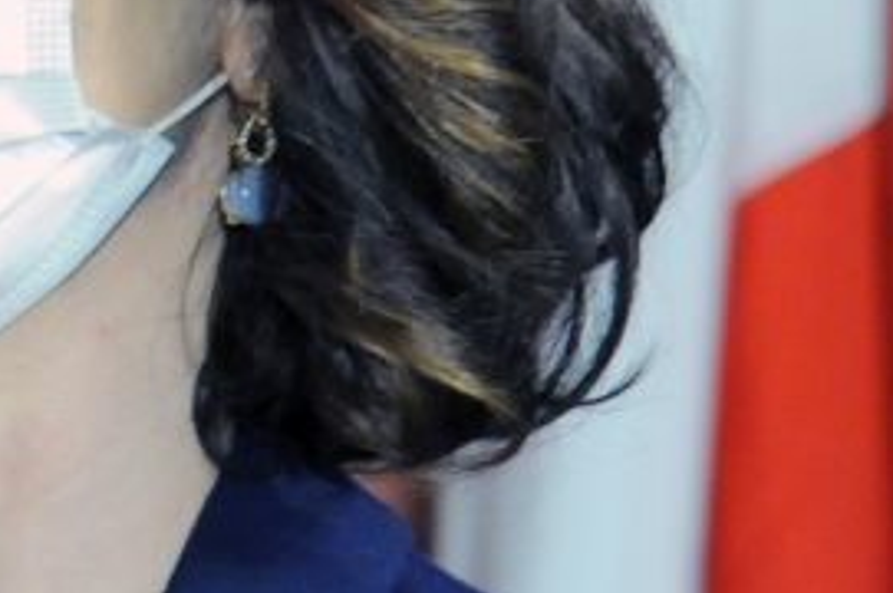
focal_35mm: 532
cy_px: 132
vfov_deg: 2.6
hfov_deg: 3.9
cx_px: -405
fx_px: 13181
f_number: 5
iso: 4000
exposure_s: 1/80
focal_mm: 120
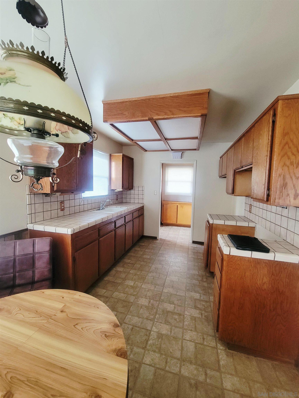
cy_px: 199
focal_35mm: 13
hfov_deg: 89.9
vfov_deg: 106.2
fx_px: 150
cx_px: 150
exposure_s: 1/30
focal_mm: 2.2
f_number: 2.2
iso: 500
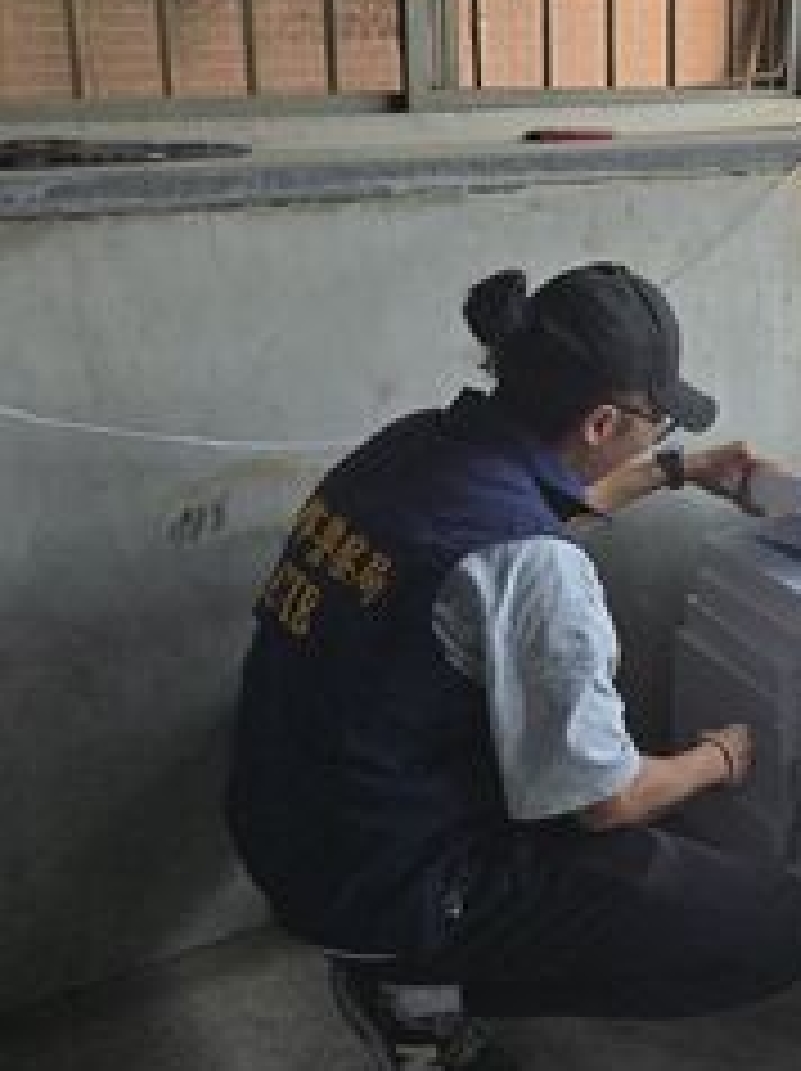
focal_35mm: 58
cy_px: 518
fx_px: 1793
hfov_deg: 22.1
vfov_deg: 33.3
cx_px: 1098
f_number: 1.8
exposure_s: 1/508
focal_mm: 5.4
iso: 100
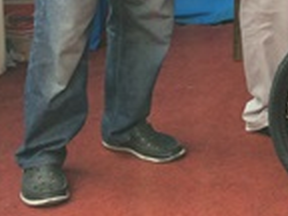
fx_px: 1073
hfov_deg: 13.3
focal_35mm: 129
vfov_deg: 10.8
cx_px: 562
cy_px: -164
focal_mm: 4.15
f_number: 2.2
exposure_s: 1/165
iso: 32
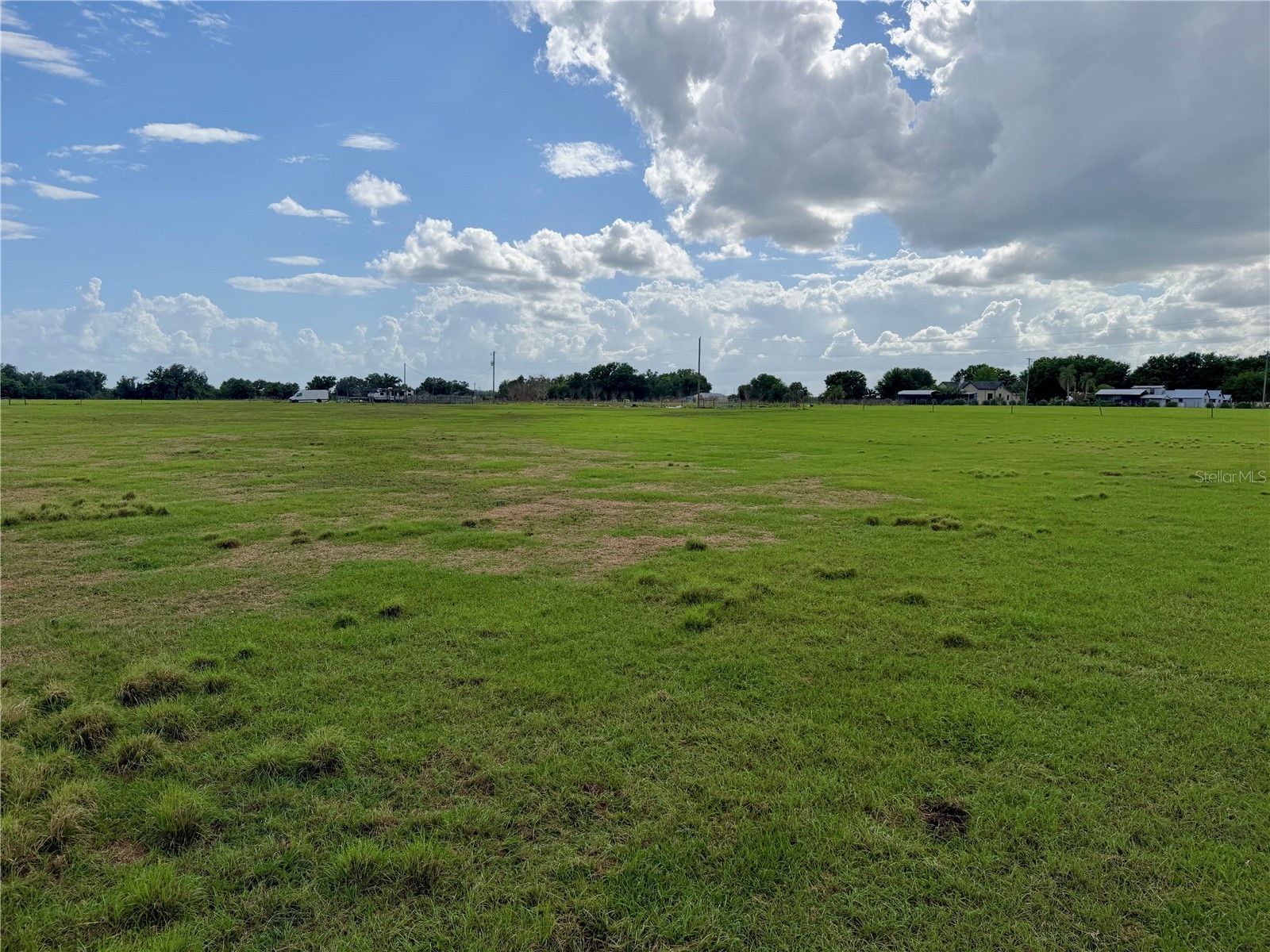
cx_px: 635
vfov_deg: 56.8
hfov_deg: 71.6
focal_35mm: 24
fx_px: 881
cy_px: 476
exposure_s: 1/8130
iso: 80
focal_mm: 6.76
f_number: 1.78
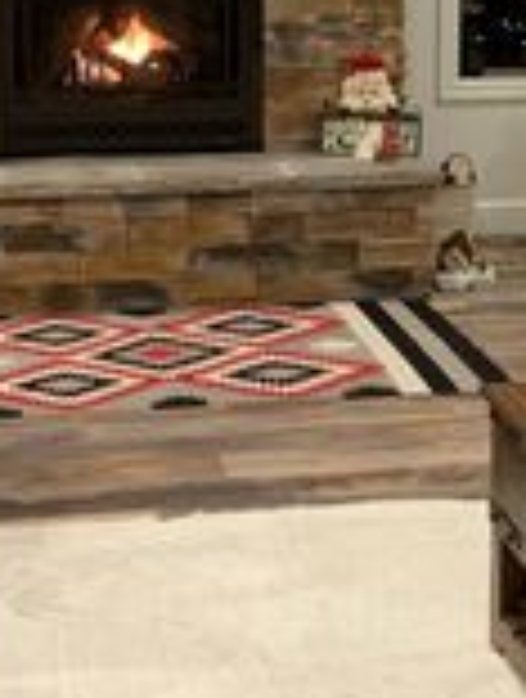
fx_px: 1937
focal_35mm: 96
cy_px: 77
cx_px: 344
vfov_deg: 20.0
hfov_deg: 15.4
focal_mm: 4.25
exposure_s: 1/60
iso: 400
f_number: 1.8
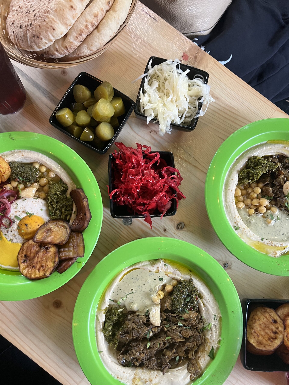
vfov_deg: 67.3
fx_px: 289
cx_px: 144
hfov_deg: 53.1
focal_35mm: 26
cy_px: 192
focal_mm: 5.7
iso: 200
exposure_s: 1/50
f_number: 1.5
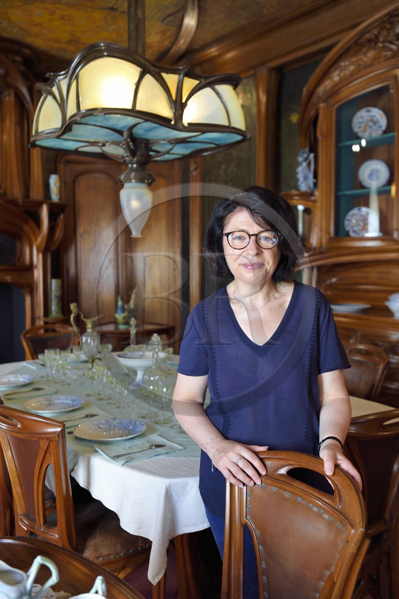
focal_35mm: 34
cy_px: 300
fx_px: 566
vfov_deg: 55.8
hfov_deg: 38.8
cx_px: 200
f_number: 3.5
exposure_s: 1/30
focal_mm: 34
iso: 800
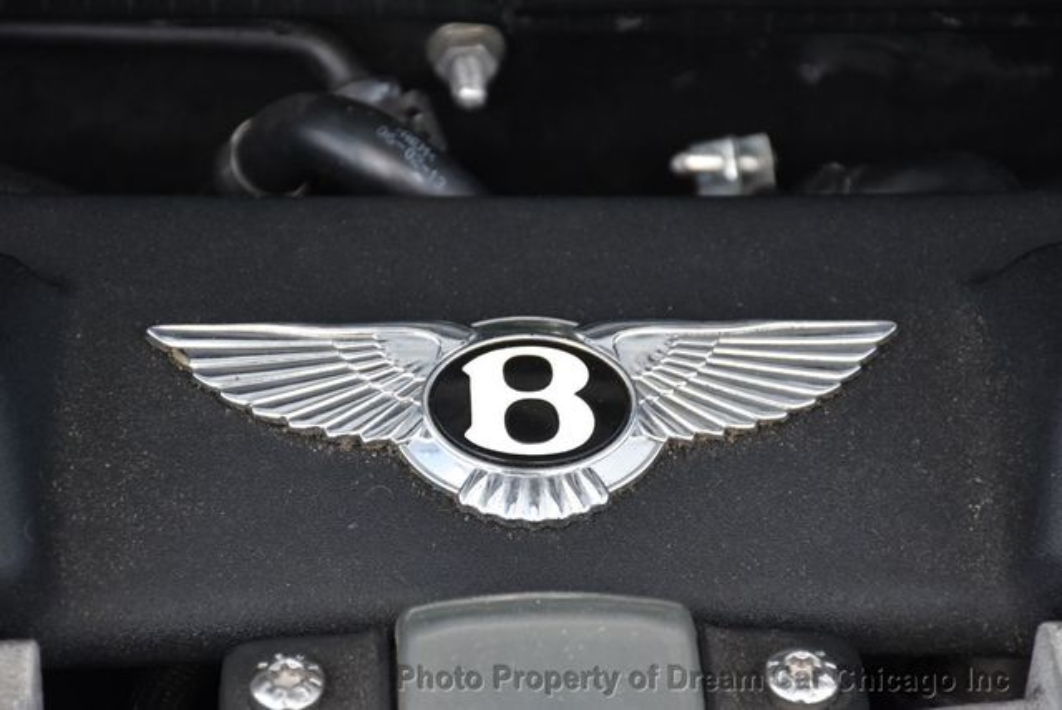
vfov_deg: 6.6
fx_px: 6200
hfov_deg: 9.8
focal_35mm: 210
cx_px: 531
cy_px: 355
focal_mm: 140
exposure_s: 1/640
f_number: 6.3
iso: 800
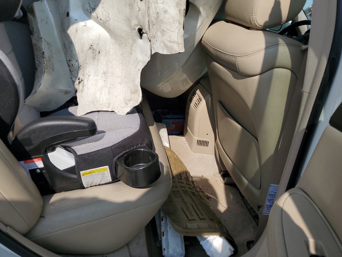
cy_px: 128
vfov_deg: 53.1
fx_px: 257
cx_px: 171
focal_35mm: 26
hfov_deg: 67.3
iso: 50
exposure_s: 1/5000
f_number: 1.5
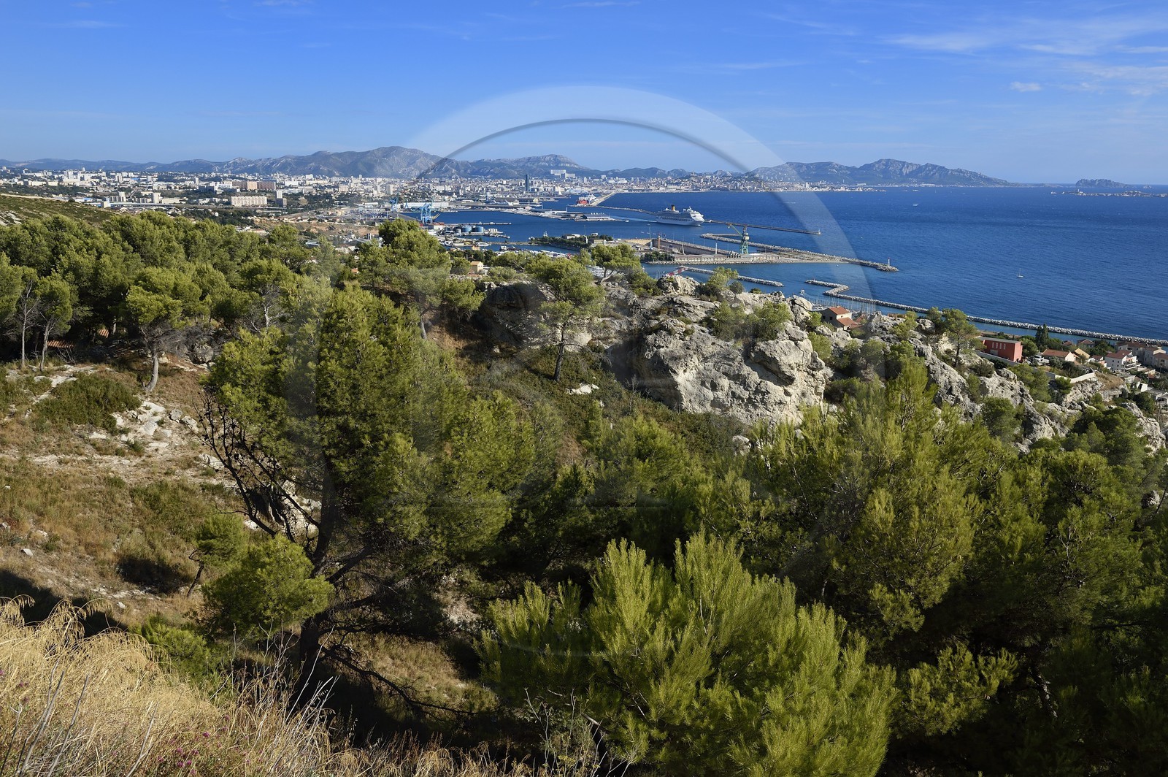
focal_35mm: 31
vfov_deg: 42.3
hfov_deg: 60.3
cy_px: 388
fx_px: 1005
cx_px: 584
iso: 200
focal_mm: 31
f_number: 11
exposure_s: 1/400
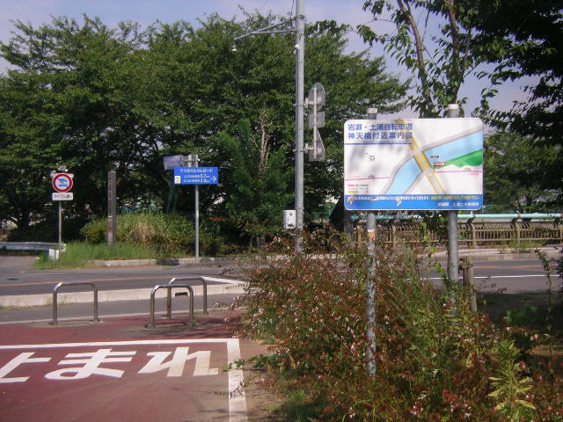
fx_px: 1138
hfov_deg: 27.8
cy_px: 211
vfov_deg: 21.0
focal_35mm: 70
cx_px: 282
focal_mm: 10.8
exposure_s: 1/250
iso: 50
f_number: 3.5
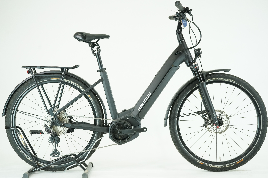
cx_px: 134
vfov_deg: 23.4
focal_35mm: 58
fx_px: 432
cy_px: 89
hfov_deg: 34.5
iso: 2000
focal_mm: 58
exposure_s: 1/200
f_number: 5
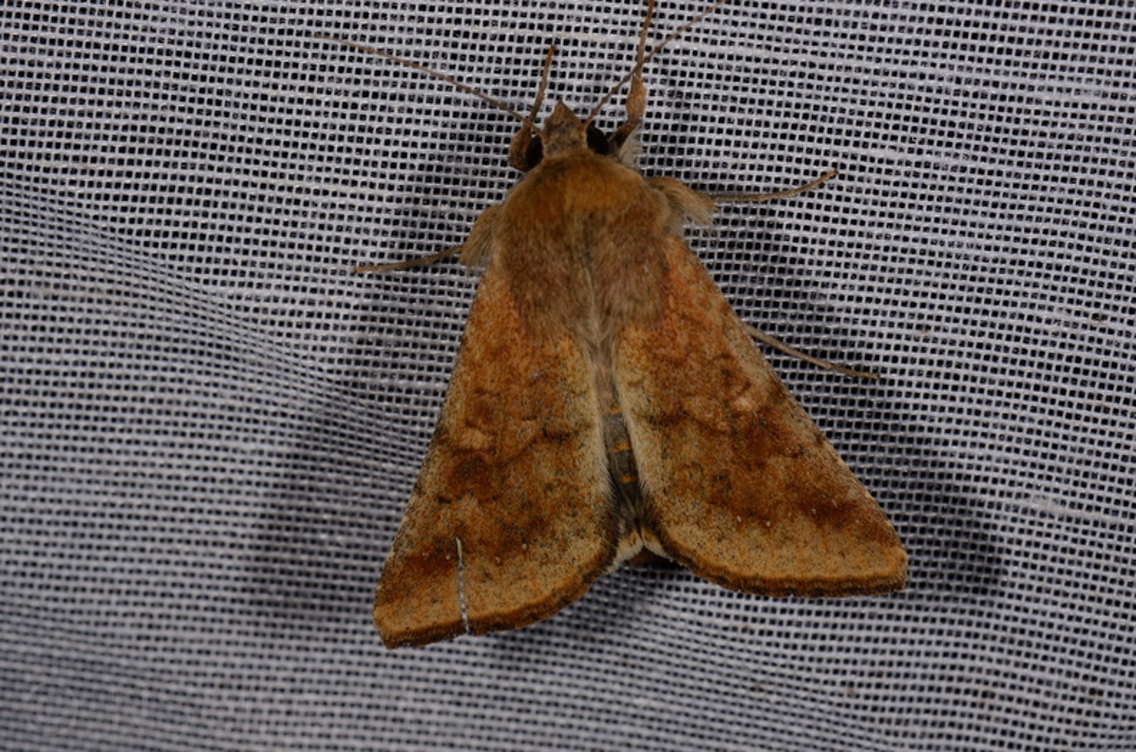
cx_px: 568
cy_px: 376
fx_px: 4014
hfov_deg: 16.1
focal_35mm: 128
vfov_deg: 10.7
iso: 100
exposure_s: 1/60
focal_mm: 85
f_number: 25
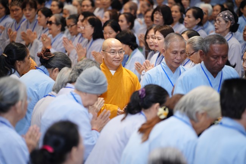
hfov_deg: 13.7
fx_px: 1025
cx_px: 123
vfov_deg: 9.1
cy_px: 82
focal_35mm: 150
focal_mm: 150
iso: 800
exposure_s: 1/100
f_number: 2.8
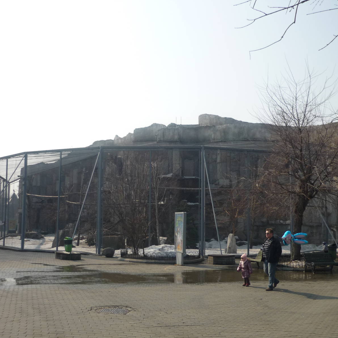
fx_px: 431
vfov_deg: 42.8
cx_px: 173
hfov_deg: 42.8
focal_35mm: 39
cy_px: 169
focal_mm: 5.5
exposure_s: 1/200
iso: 100
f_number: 8
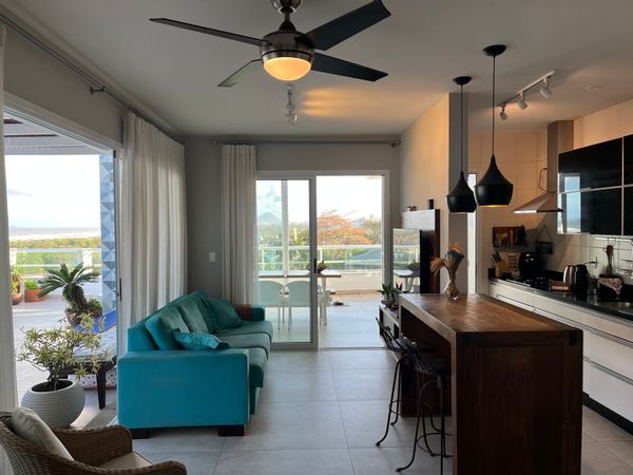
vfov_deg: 53.1
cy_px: 238
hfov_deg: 67.3
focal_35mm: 26
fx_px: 475
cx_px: 316
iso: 32
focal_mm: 5.1
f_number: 1.6
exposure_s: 1/137
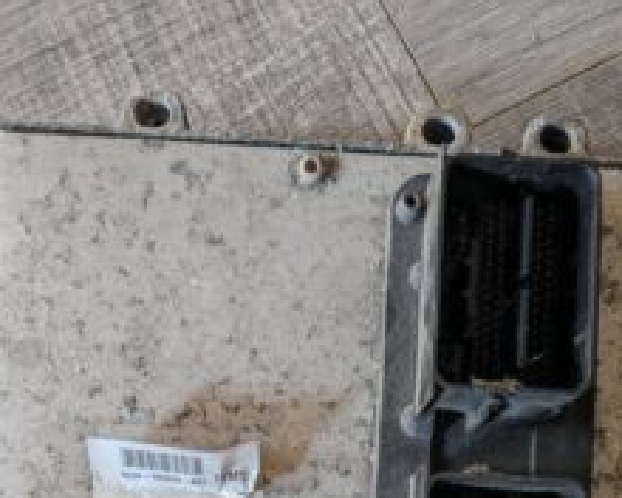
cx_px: 311
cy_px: 560
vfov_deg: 28.3
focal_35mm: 48
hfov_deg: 38.8
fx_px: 884
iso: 85
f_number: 1.73
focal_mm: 4.38
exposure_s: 1/60
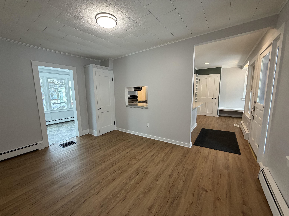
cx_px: 144
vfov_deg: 85.7
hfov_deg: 102.1
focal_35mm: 14
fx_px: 117
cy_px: 108
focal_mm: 2.22
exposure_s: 1/120
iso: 250
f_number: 2.2
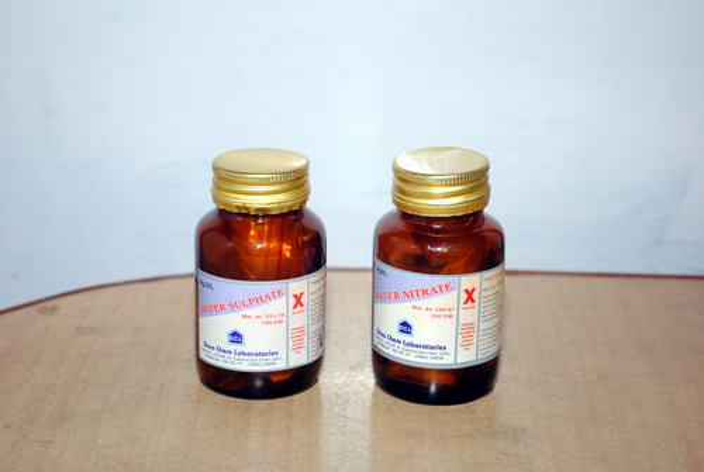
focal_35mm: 82
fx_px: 1616
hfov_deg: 24.6
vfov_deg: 16.6
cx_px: 352
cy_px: 236
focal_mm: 55
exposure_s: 1/100
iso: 200
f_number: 5.6
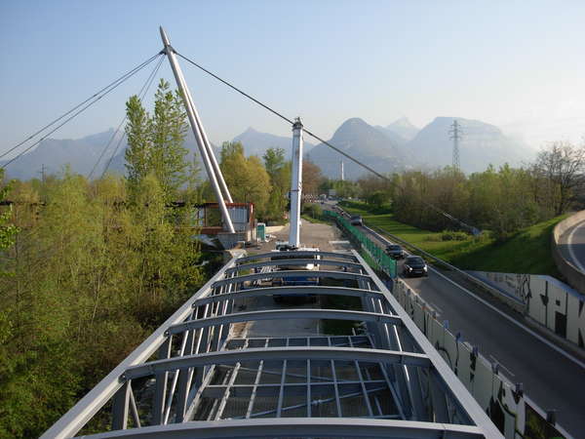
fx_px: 642
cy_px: 220
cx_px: 292
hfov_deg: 49.0
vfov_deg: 37.7
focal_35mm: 38
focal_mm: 6.3
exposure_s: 1/966
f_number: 2.9
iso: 79
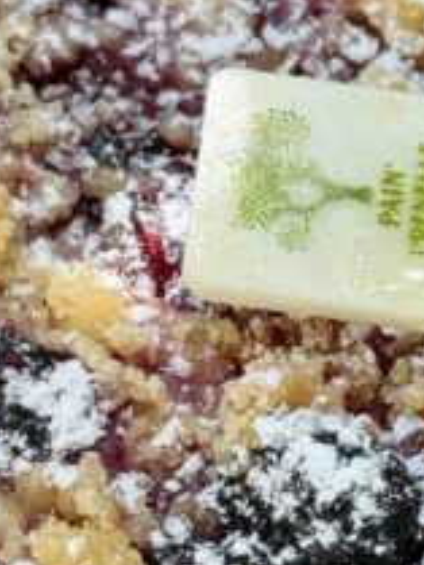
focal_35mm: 235
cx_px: 311
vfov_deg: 8.4
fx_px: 3834
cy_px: 319
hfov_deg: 6.3
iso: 64
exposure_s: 1/1608
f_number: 1.78
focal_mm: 6.76
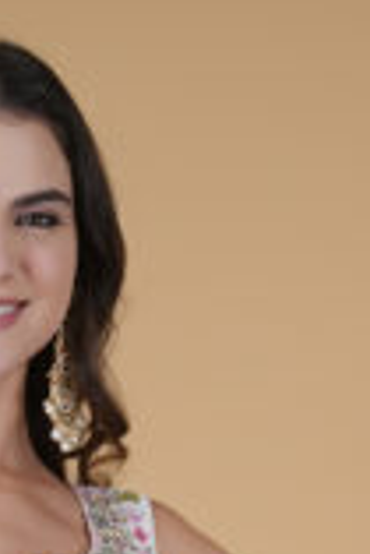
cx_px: 107
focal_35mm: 255
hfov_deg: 5.4
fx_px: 3922
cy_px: 1313
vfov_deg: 7.5
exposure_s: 1/160
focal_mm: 50
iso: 250
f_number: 11
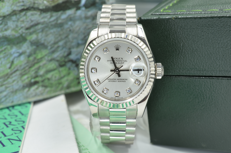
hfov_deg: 33.5
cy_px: 76
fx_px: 384
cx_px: 116
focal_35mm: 60
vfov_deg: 22.5
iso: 160
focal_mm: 40
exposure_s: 1/15
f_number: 13
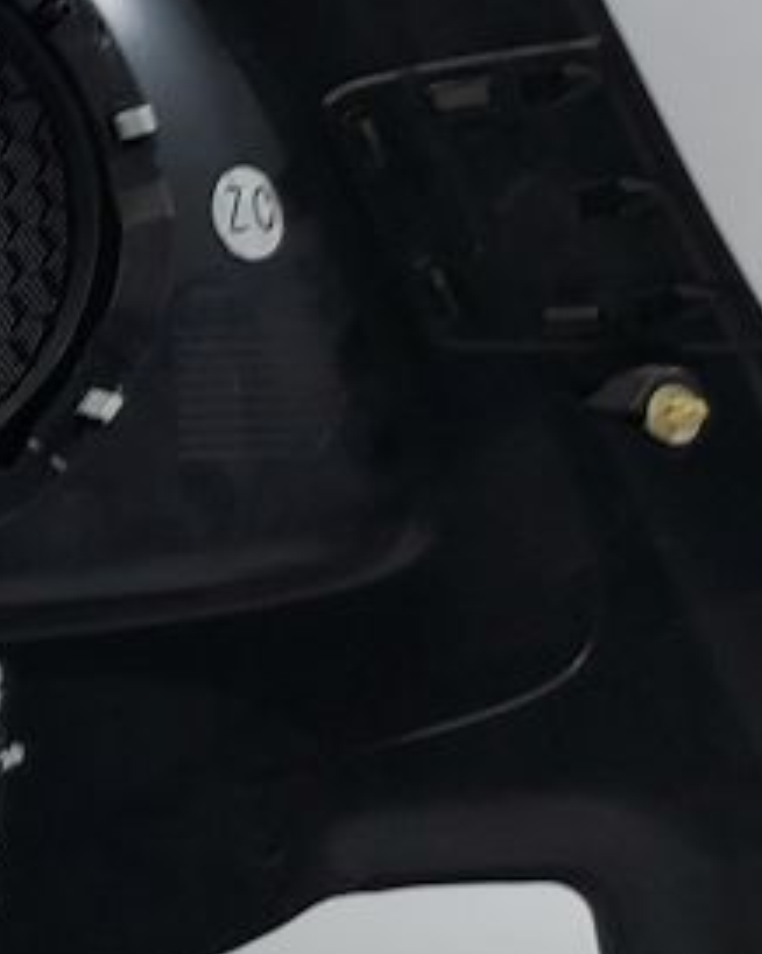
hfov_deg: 10.8
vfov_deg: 16.1
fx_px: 3358
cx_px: -1117
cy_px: 224
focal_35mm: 119
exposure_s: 1/60
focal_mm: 5.23
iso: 32
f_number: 1.8
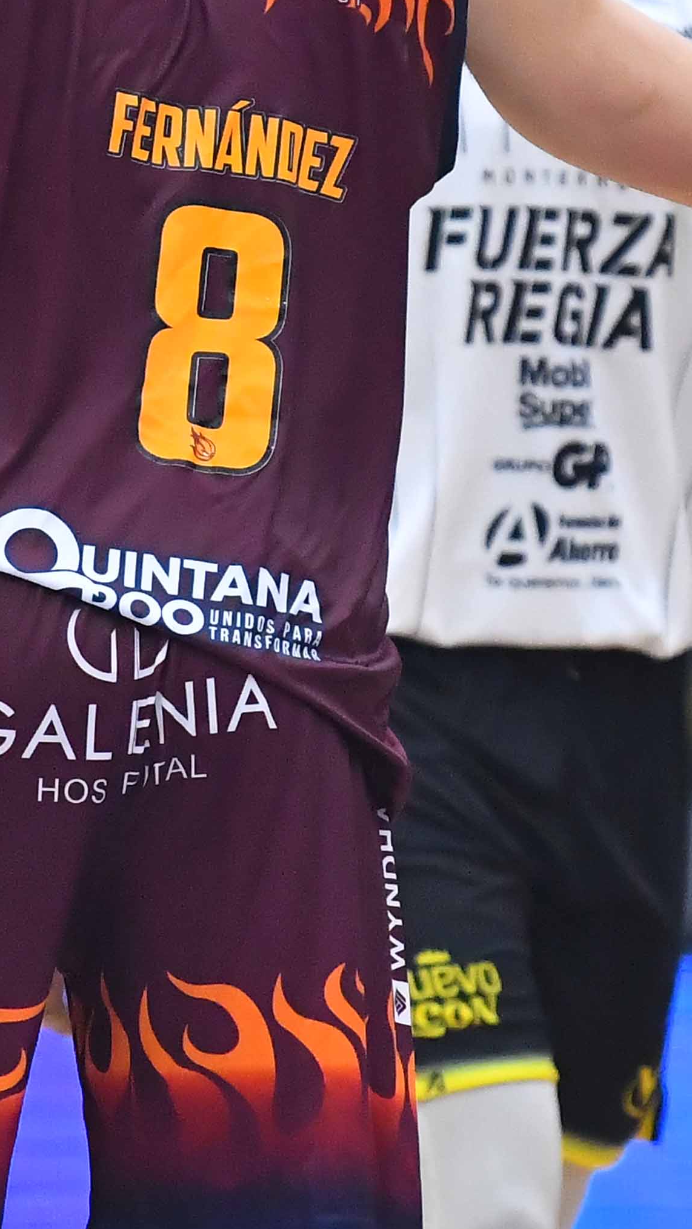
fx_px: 22930
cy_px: 754
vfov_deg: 3.1
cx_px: 833
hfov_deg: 1.7
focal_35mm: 703
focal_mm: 165
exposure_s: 1/1250
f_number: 2.8
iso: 2500
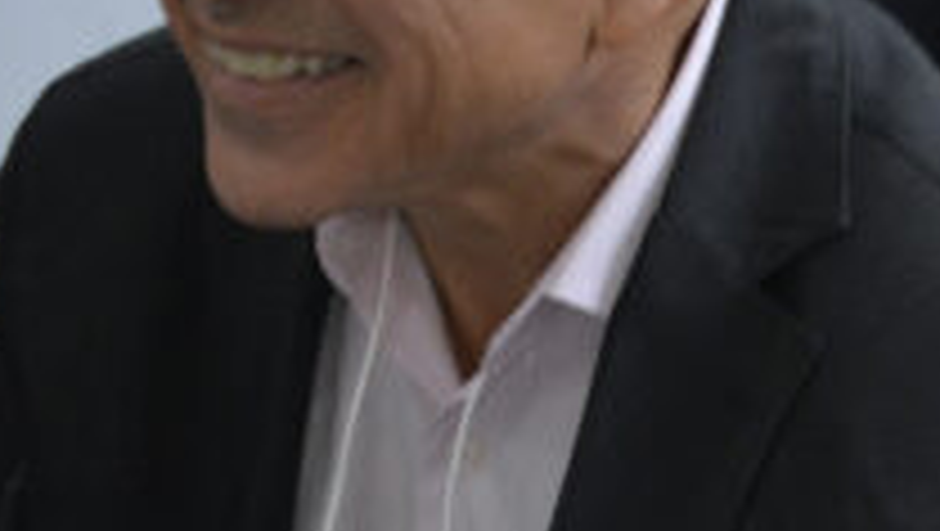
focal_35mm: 564
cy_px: -90
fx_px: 14070
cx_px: 2235
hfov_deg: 3.8
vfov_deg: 2.2
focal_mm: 110
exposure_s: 1/160
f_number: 4.5
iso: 1250
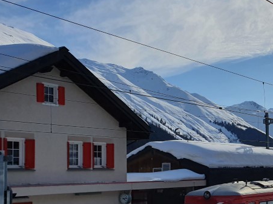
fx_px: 465
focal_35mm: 59
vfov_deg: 24.7
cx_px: 299
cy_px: 138
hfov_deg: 29.5
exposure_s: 1/6656
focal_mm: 4.32
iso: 50
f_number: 2.4
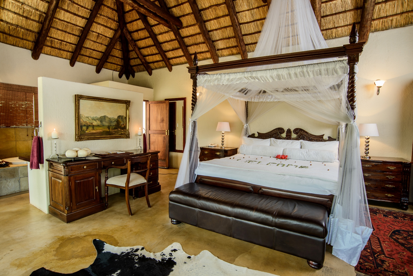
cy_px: 138
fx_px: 207
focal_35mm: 18
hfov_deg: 90.0
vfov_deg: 67.4
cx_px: 206
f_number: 10
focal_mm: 18
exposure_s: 1/2
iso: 200
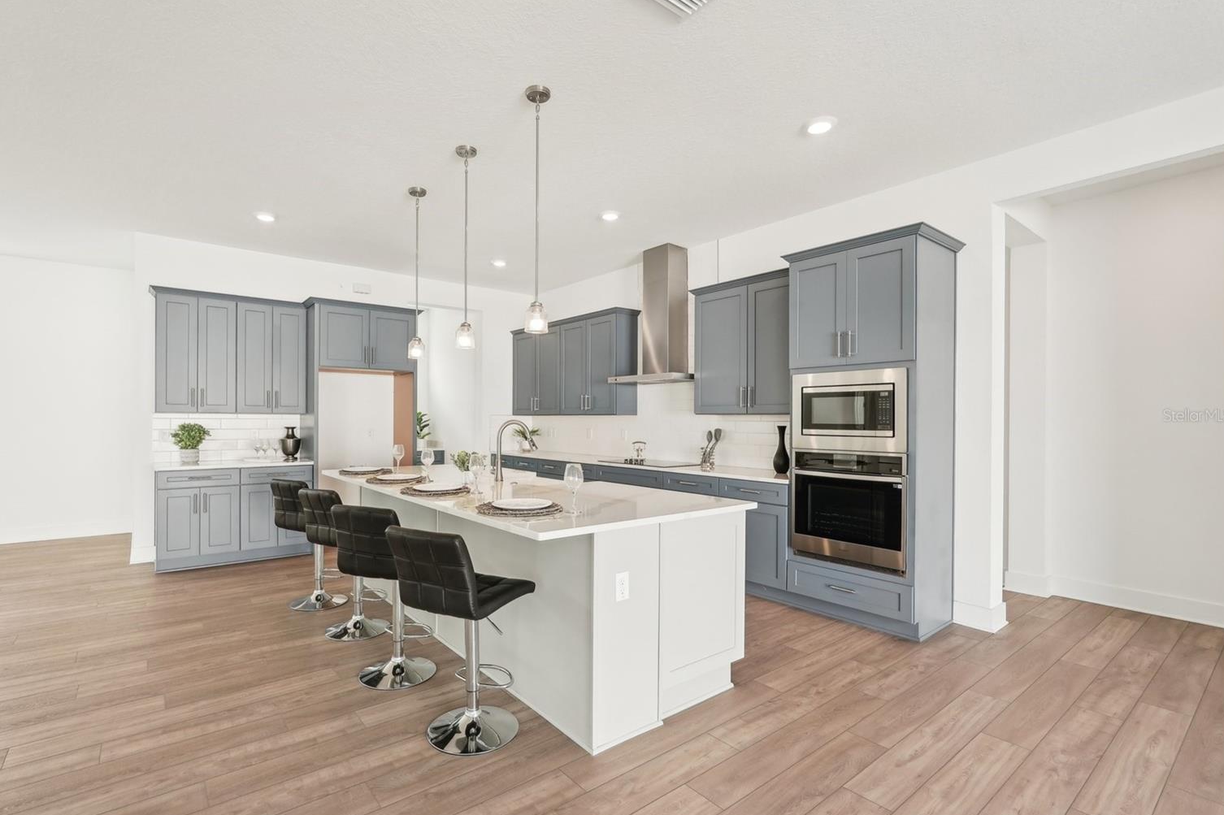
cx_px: 585
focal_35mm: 17
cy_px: 415
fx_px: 578
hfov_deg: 93.2
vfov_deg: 70.4
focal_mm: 16
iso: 400
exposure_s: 1/50
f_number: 8
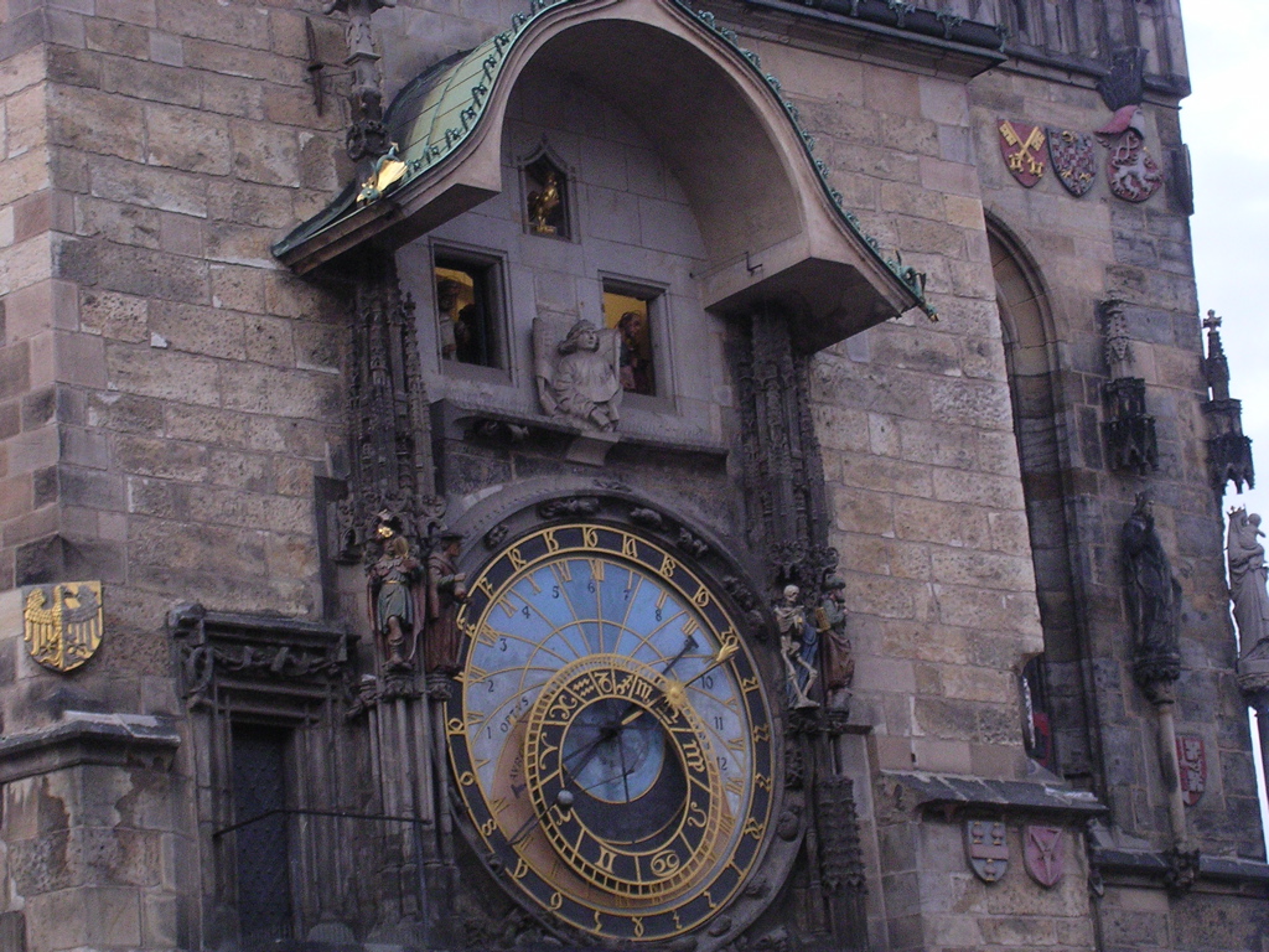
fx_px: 4216
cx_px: 634
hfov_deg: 17.1
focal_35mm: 115
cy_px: 476
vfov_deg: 12.9
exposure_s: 1/60.1
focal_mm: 17.4
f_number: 4.9
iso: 354
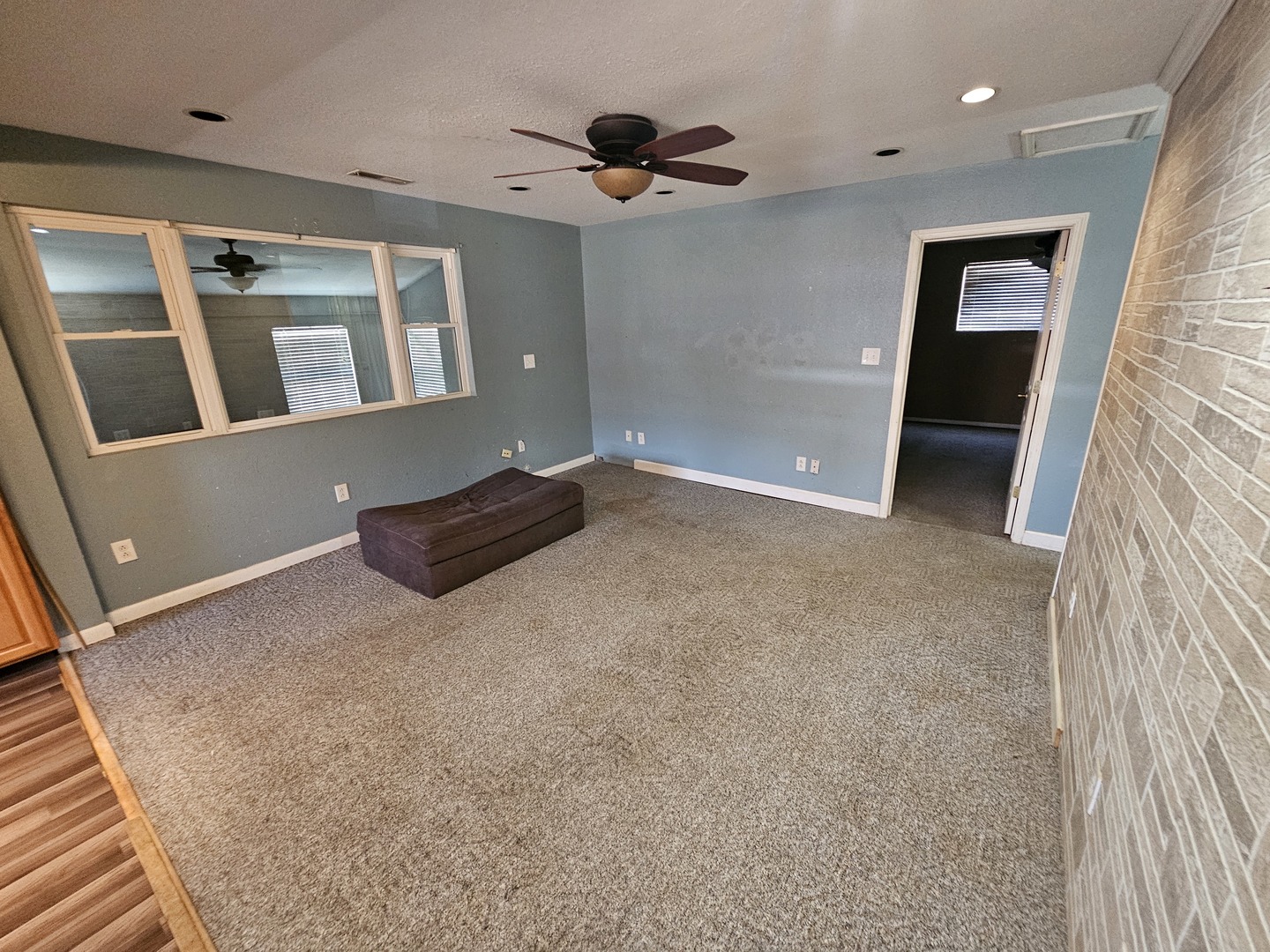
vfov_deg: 89.9
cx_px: 635
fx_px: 477
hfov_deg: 106.2
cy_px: 476
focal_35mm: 13
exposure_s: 1/30
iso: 640
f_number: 2.2
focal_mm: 2.2
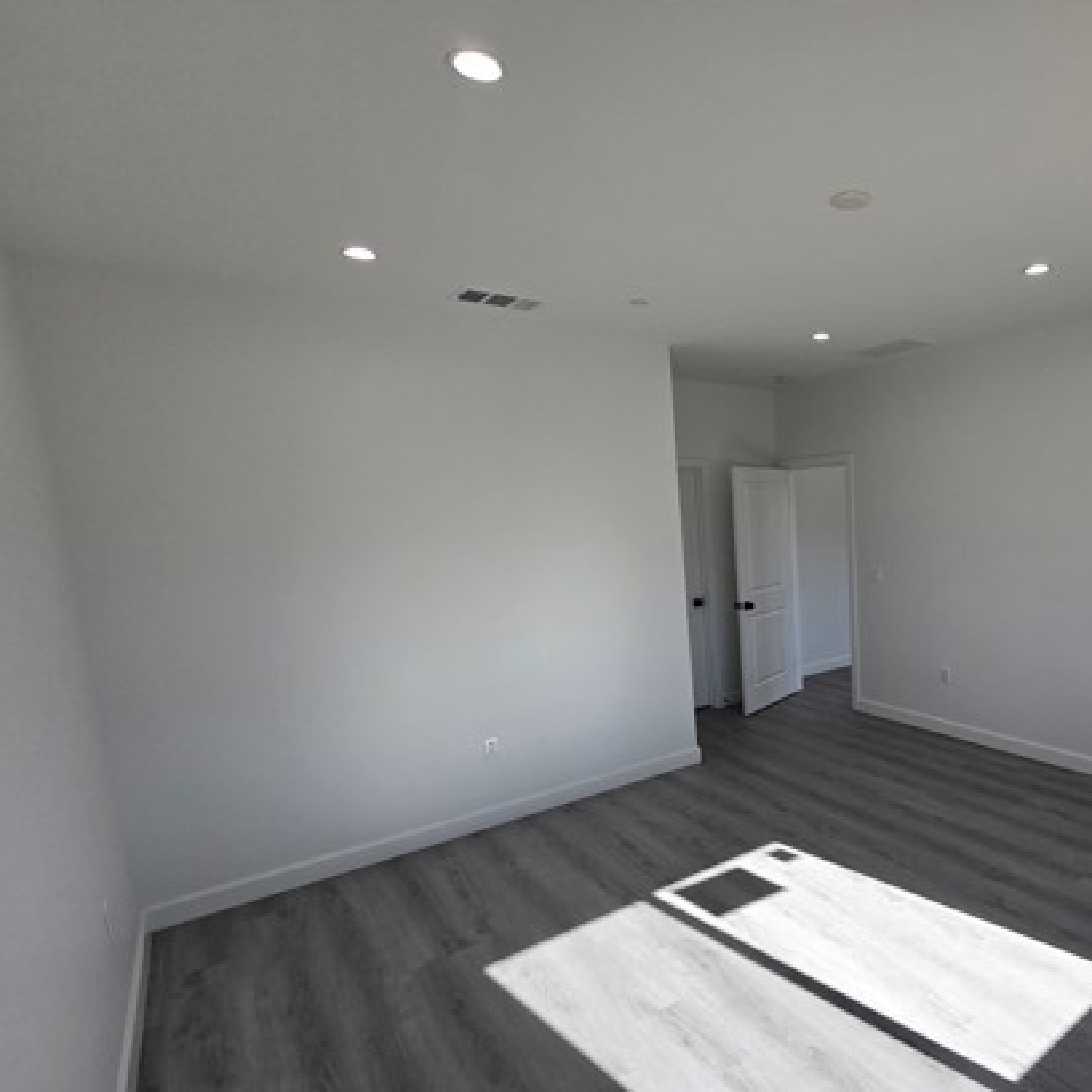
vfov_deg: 80.2
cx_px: 830
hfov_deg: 74.4
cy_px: 625
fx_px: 642
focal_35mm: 18
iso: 50
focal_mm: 2.2
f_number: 2.2
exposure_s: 1/421
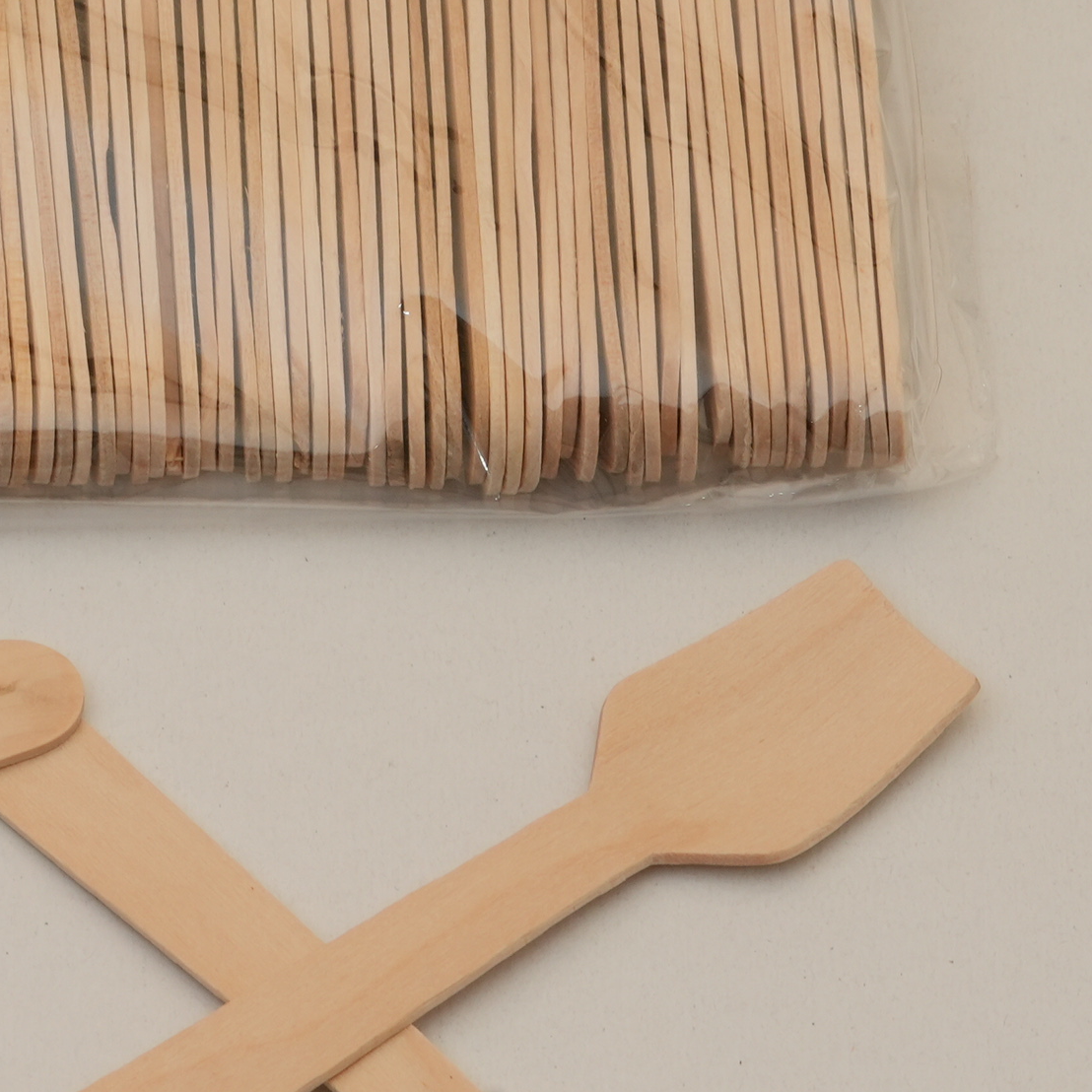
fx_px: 11350
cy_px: 352
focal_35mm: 318
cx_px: 75
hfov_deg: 5.5
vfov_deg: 5.5
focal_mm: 90
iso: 320
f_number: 14
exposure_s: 1/30
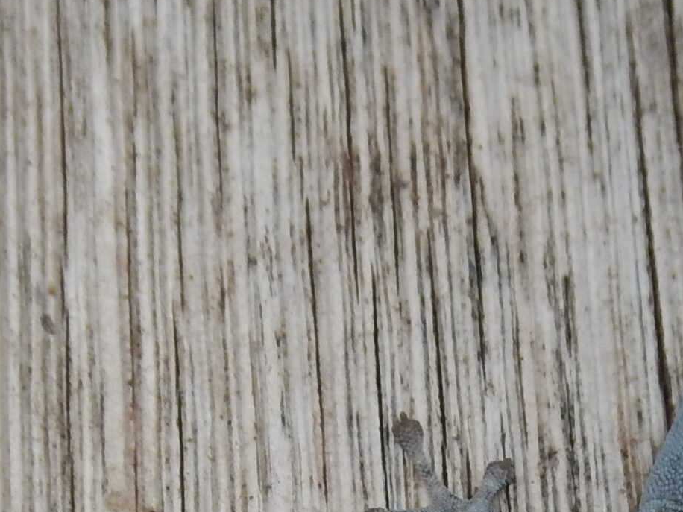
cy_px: 694
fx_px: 5071
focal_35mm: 257
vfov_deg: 5.7
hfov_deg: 7.6
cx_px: 821
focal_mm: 16.6
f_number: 4.7
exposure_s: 1/400
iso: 125
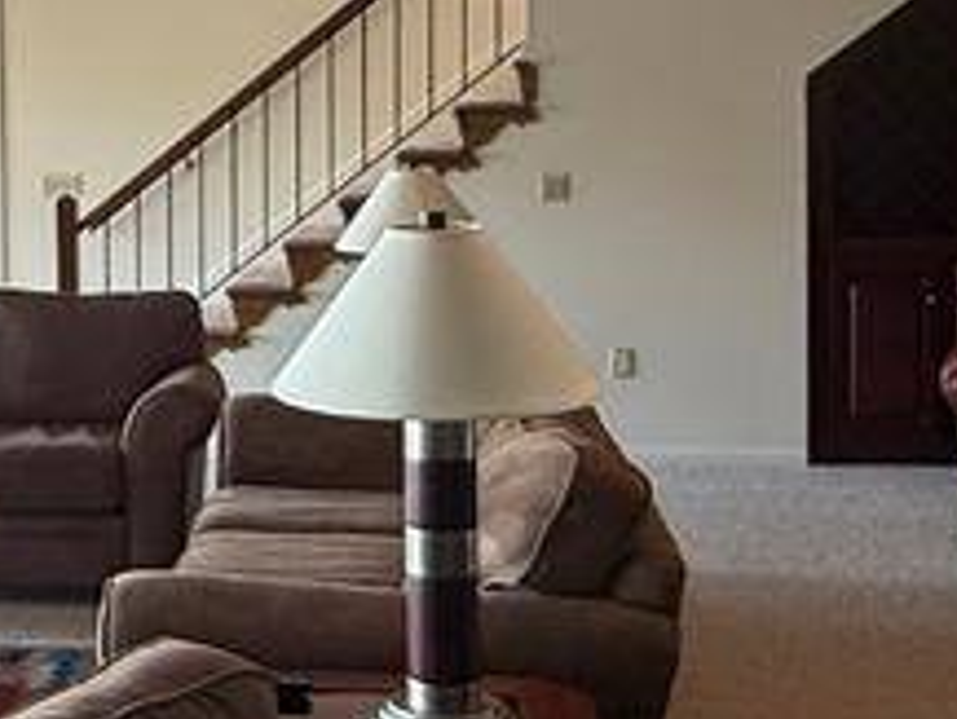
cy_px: 207
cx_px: 101
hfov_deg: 28.3
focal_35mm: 66
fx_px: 1826
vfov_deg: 22.1
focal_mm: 2.22
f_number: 2.2
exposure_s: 1/60
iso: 200
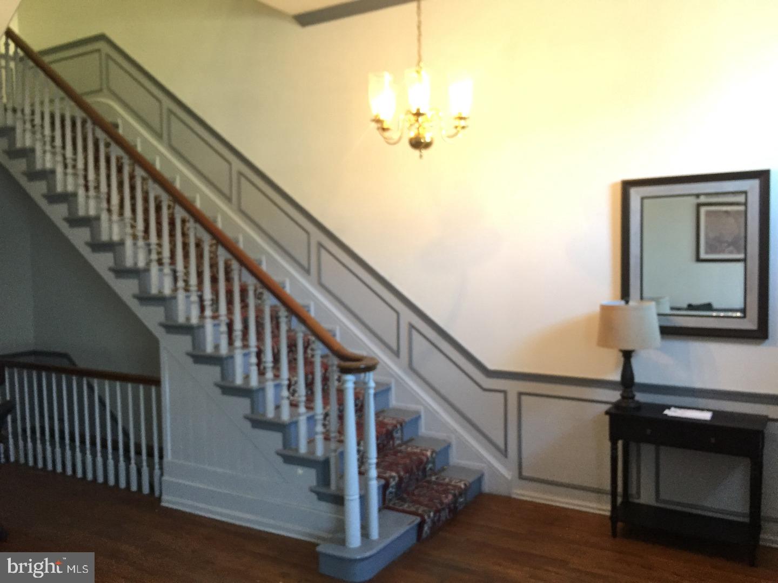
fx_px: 652
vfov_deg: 48.2
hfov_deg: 61.7
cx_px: 389
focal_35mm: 29
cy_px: 292
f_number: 2.2
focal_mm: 4.15
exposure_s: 1/24
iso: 250
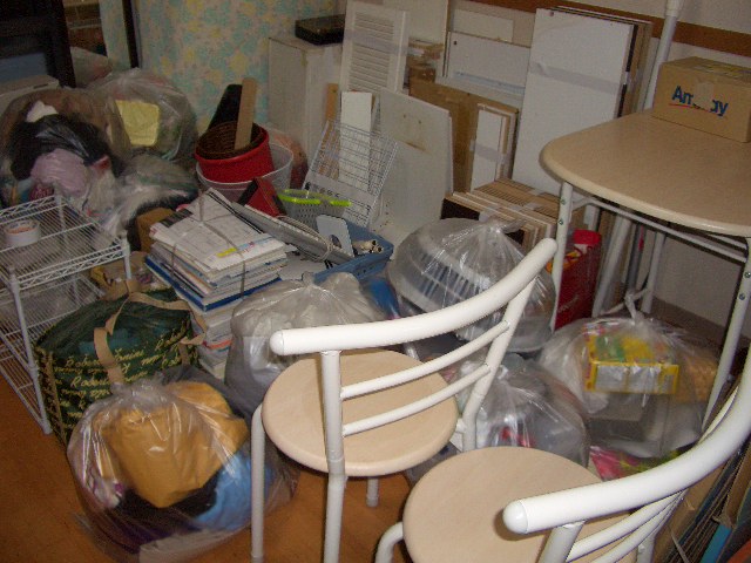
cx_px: 376
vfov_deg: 40.7
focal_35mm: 35
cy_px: 282
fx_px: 759
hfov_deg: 52.6
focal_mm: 5.8
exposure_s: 1/60
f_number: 2.6
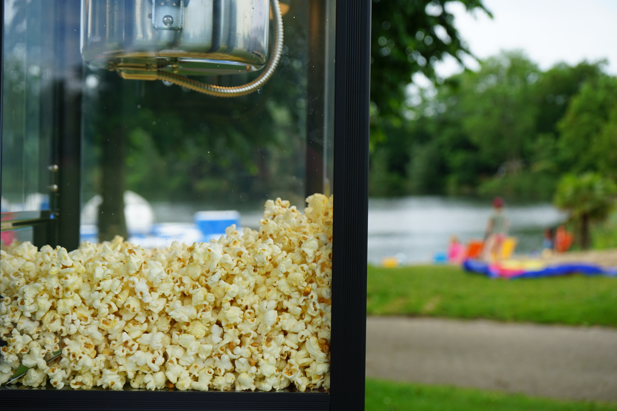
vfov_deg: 21.6
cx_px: 308
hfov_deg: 31.9
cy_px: 206
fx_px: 1080
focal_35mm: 63
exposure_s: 1/100
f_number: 7.1
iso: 100
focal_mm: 63
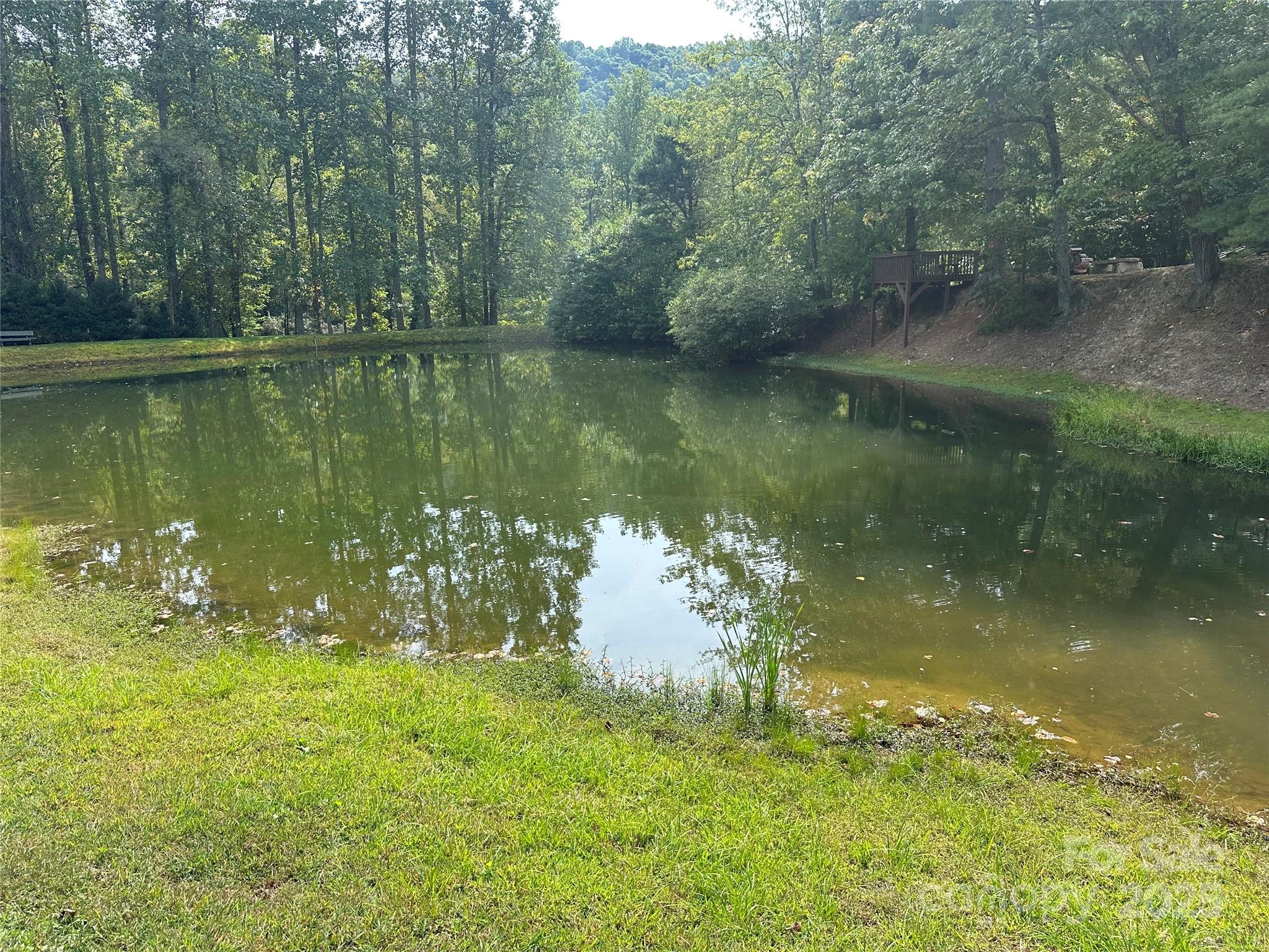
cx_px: 634
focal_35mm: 24
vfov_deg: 56.8
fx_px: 880
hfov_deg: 71.6
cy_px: 476
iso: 80
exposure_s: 1/1304
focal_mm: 6.86
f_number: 1.78
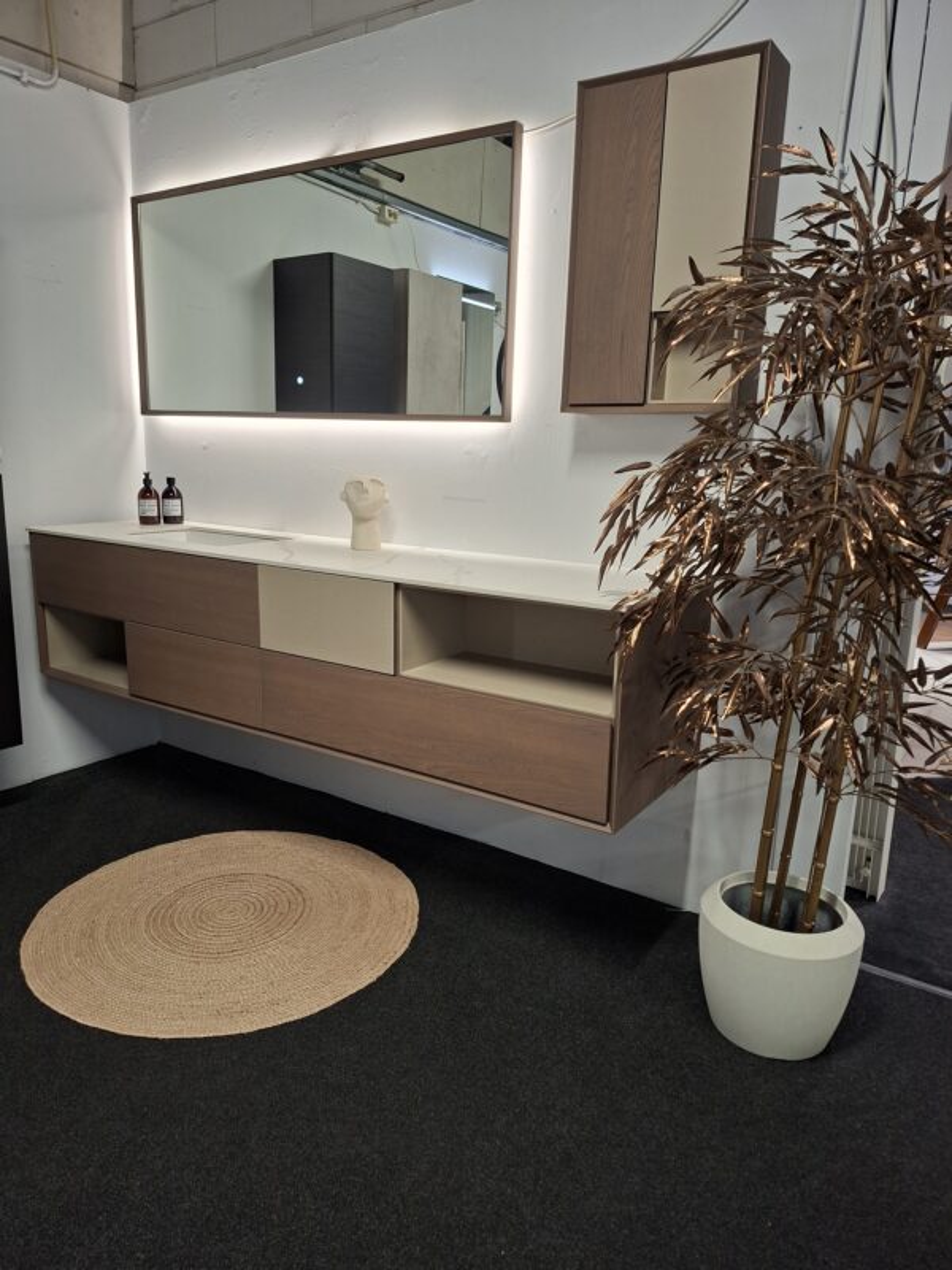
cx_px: 476
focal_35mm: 23
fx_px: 843
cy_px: 635
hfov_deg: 58.9
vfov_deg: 73.9
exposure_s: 1/50
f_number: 1.8
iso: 160
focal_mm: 5.54
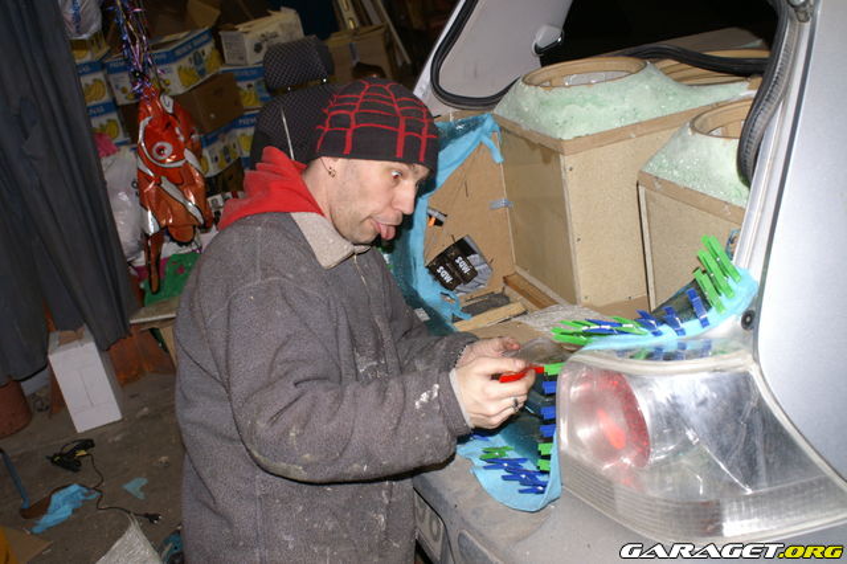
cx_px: 424
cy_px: 282
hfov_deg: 49.6
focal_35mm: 39
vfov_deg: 34.2
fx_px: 917
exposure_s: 1/60
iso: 400
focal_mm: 26
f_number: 4.5
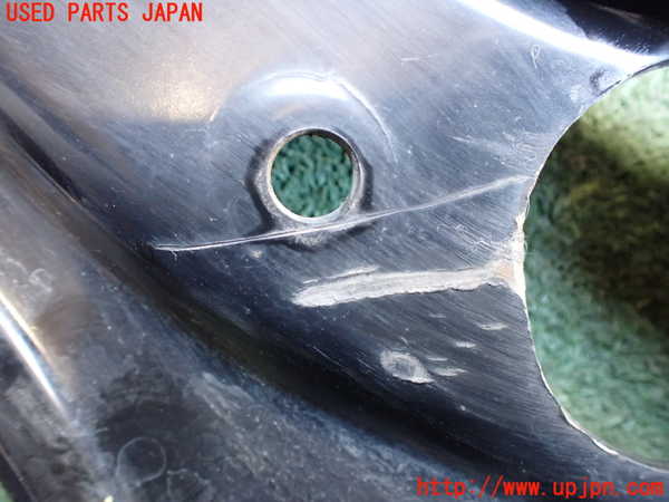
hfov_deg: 60.0
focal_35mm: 30
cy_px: 251
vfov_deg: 46.8
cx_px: 334
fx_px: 580
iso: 800
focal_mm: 5.4
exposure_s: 1/50
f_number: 2.3
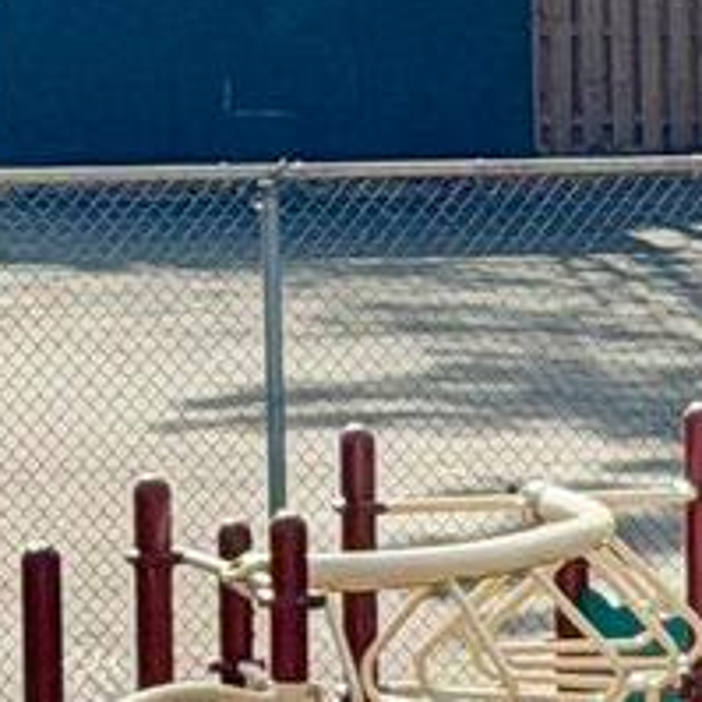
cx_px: 1933
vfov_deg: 4.0
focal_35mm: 436
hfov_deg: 3.9
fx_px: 10003
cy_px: 882
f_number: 1.78
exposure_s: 1/3891
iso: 80
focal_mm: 6.76
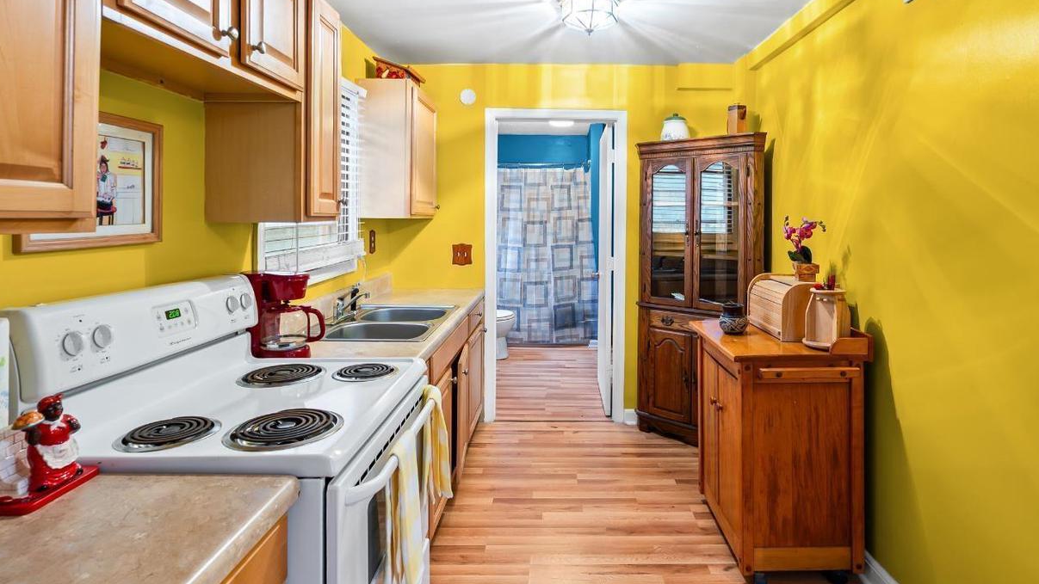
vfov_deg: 55.1
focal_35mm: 20
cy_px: 214
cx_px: 565
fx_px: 551
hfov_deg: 86.4
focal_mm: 16
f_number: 8
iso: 1250
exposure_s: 1/2
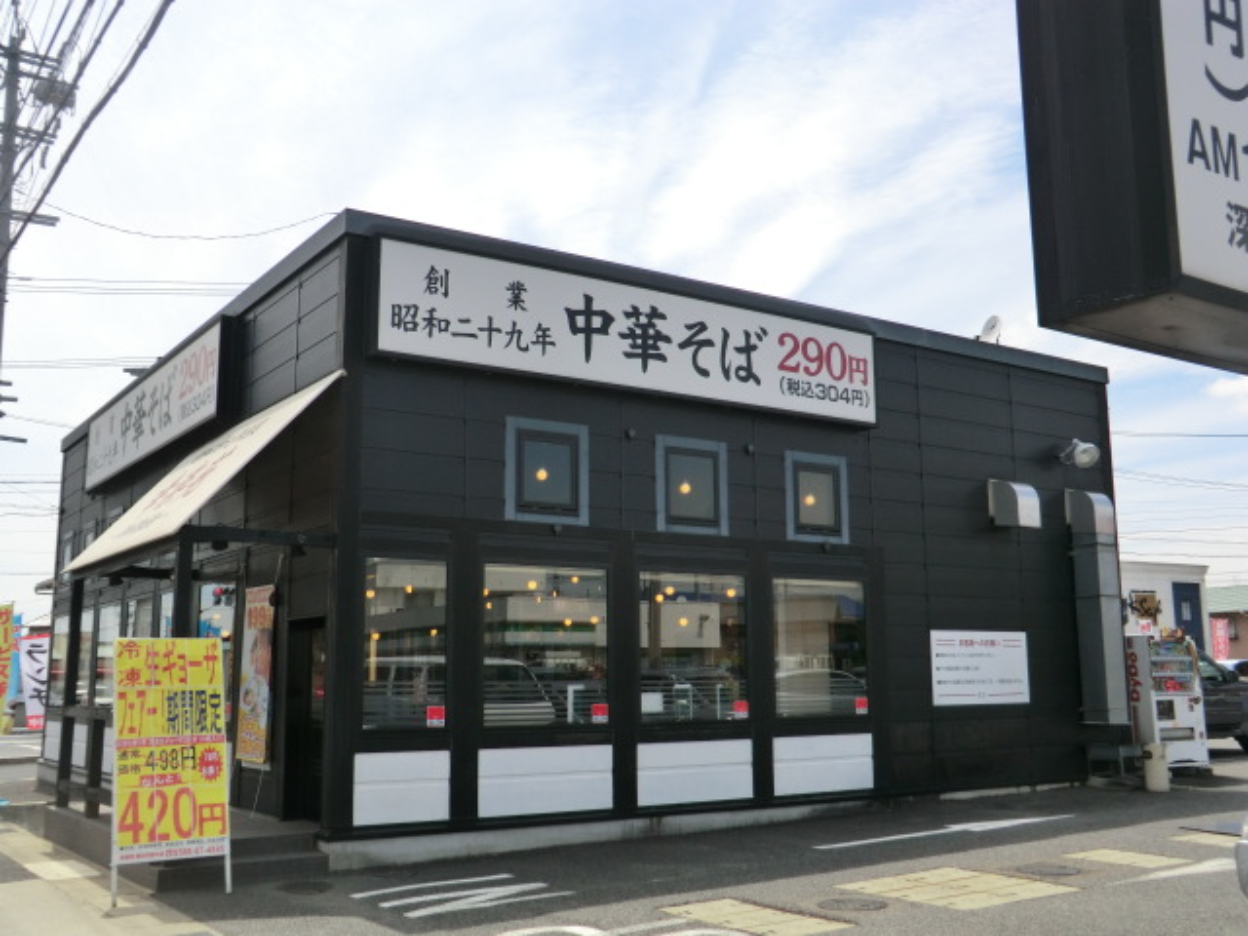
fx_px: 1226
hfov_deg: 54.0
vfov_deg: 41.8
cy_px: 468
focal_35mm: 34
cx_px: 624
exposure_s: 1/1000
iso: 80
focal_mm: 6.1
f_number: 3.6
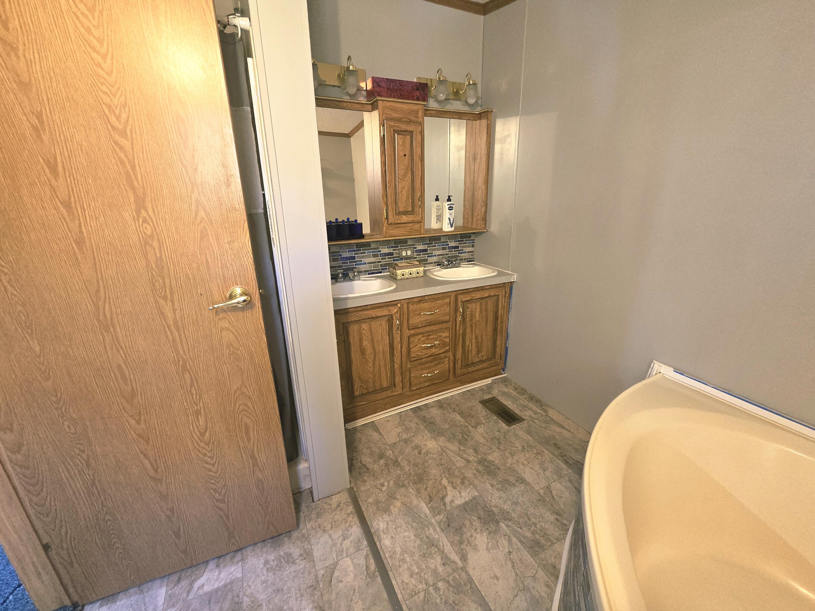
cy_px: 306
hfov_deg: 106.2
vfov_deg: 89.9
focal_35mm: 13
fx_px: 306
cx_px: 408
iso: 1000
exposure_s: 1/60.2
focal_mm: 2.2
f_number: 2.2
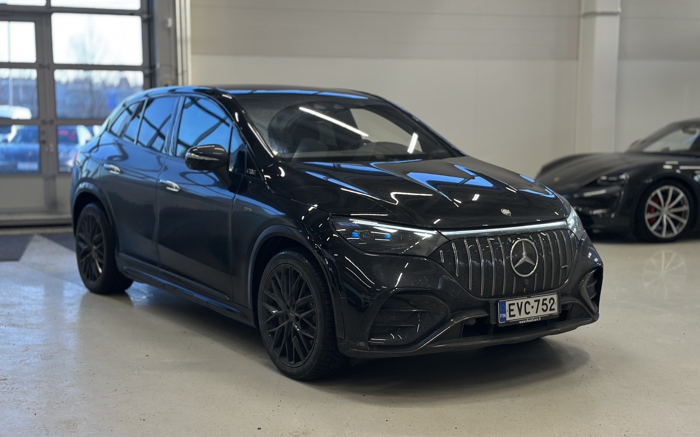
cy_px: 220
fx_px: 973
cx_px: 350
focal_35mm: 51
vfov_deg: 25.3
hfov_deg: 39.6
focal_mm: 6.86
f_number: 1.78
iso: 125
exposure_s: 1/100
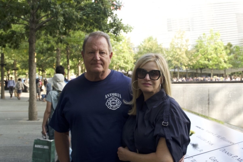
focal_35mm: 42
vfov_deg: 31.9
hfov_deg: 46.4
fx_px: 283
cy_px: 81
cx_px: 122
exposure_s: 1/500
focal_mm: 28
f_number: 5
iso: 1250
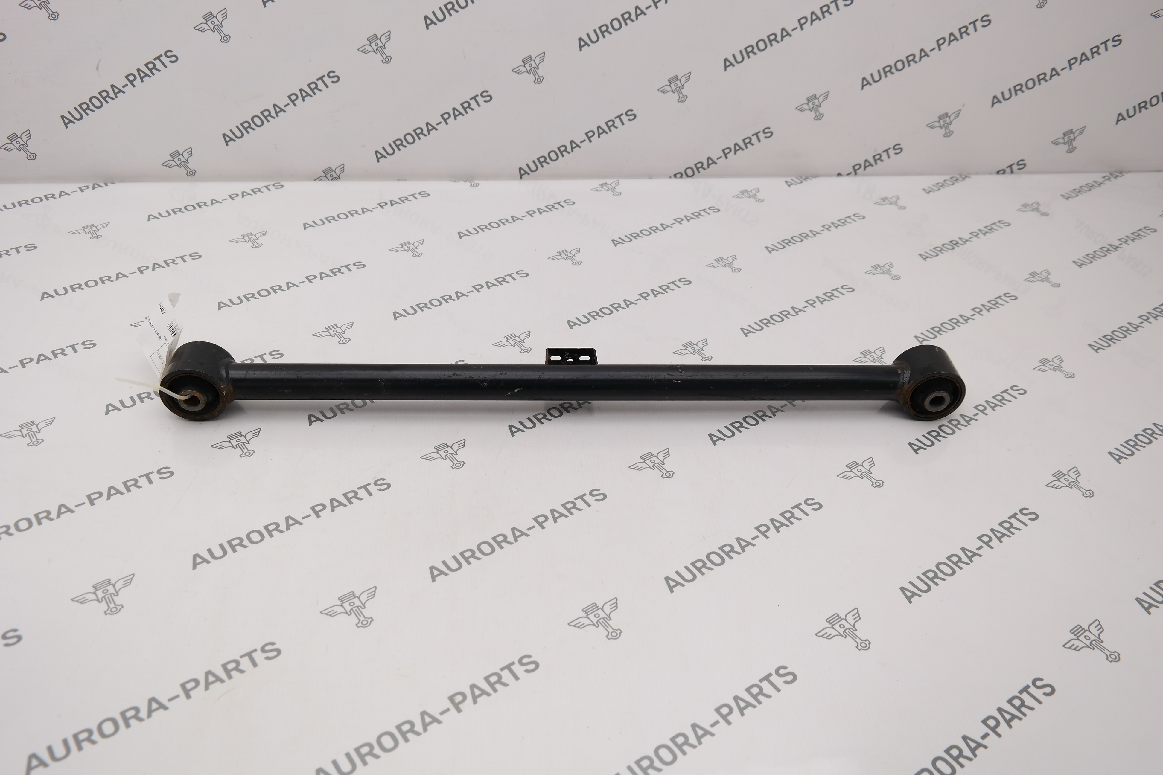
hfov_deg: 61.9
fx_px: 969
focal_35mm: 30
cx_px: 582
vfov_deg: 43.6
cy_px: 388
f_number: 4.5
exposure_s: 1/125
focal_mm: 20
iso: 100
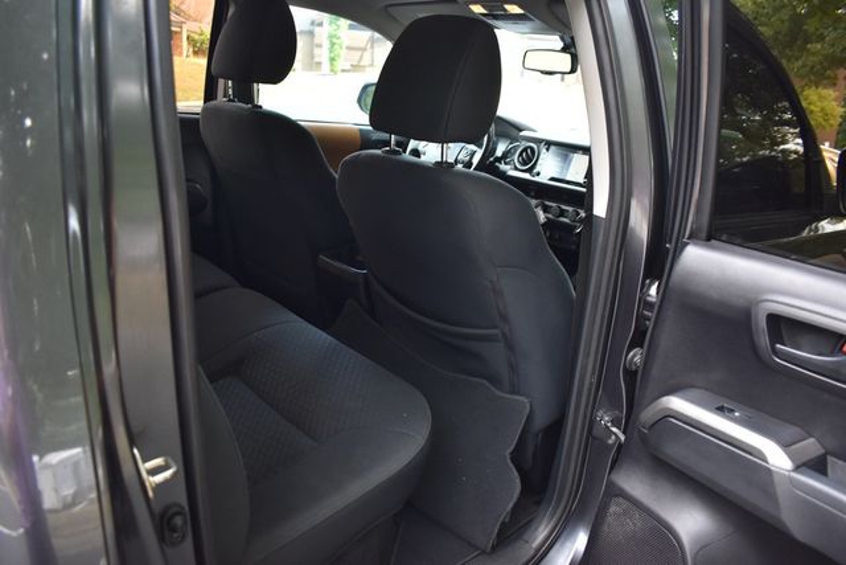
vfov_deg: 48.0
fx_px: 635
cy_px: 282
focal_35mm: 27
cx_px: 423
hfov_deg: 67.4
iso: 800
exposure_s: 1/125
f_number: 3.5
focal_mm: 18
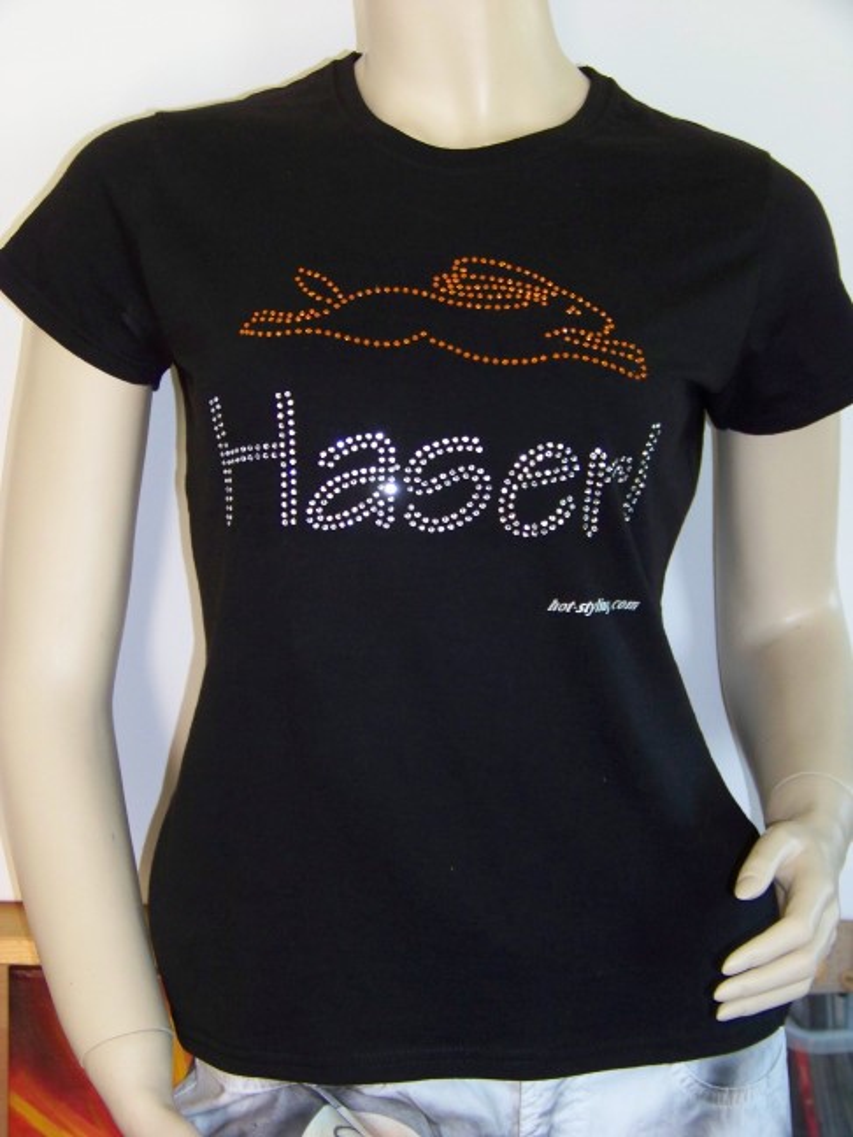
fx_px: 2300
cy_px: 568
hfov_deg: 21.0
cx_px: 426
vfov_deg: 27.8
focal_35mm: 70
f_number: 3.2
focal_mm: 11.7
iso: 200
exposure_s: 1/30
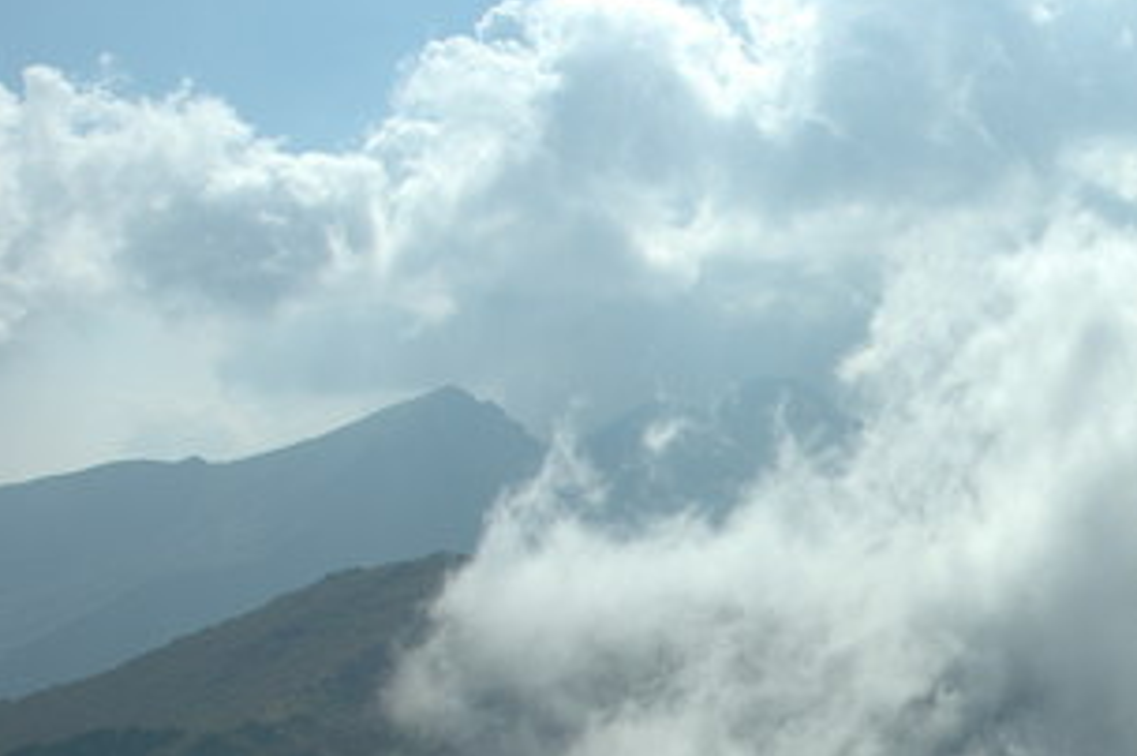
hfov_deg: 28.5
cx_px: 1253
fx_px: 2019
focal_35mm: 64
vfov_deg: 20.5
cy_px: 762
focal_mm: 18
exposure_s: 1/500
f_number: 11
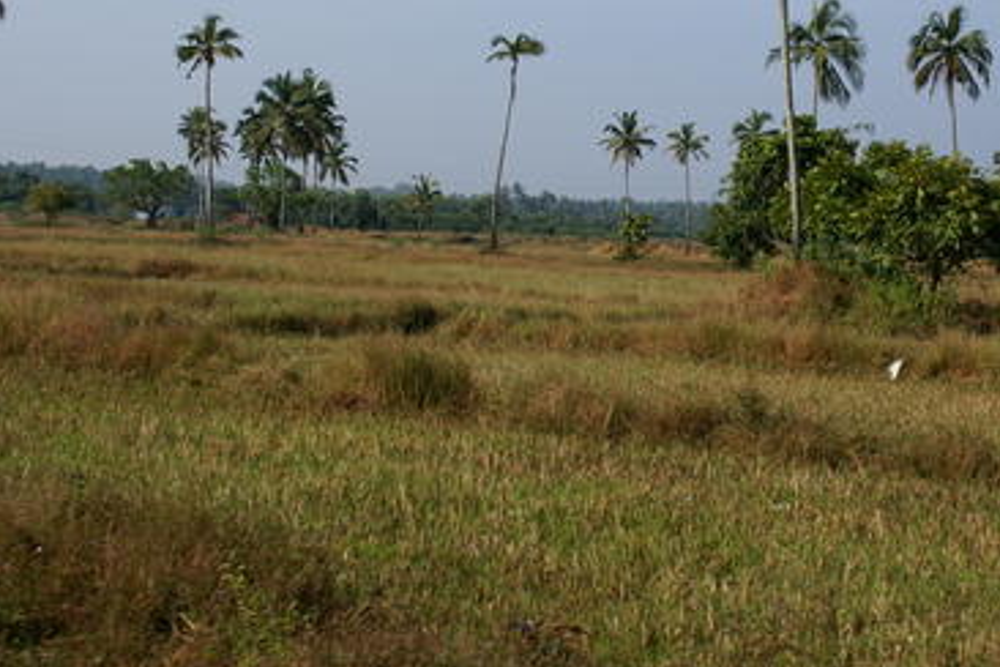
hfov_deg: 31.9
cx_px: 566
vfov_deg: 21.4
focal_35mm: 63
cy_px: 164
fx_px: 1750
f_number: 9
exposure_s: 1/800
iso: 200
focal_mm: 24
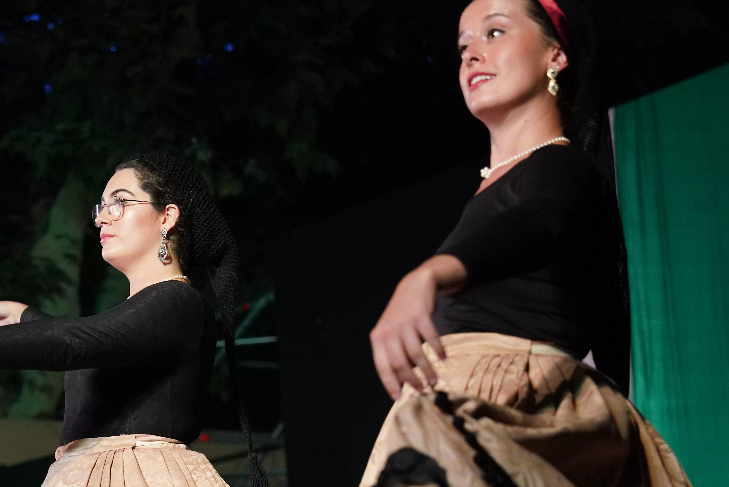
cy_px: 411
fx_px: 1802
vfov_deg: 15.2
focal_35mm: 89
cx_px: 166
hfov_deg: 22.6
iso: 5000
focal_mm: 48
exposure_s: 1/500
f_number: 2.8
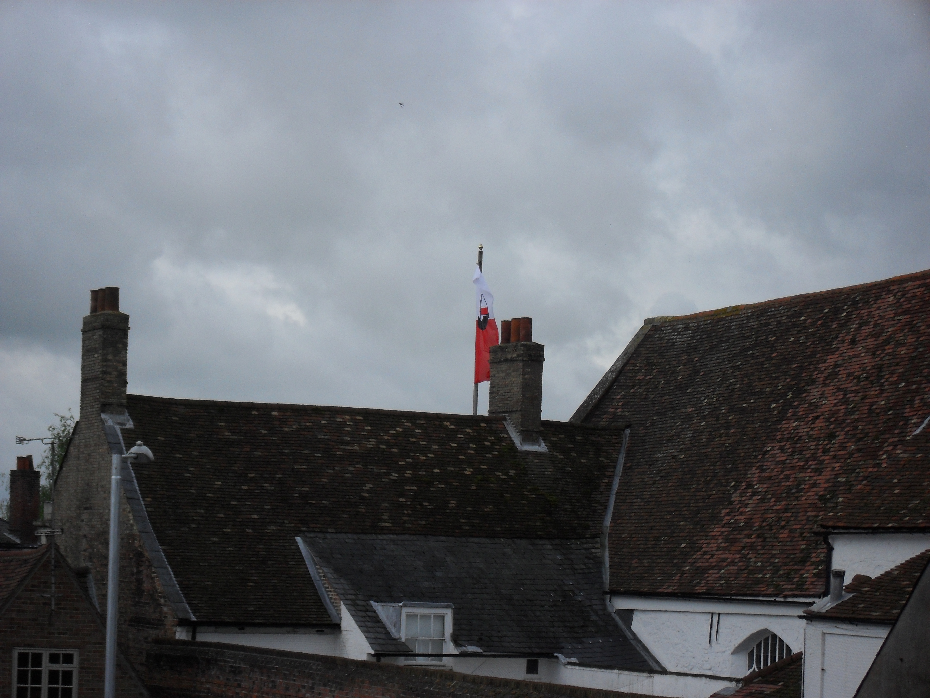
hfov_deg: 18.7
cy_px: 349
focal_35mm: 105
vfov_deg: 14.1
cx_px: 465
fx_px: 2821
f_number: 5.8
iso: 100
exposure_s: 1/750
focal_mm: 18.9
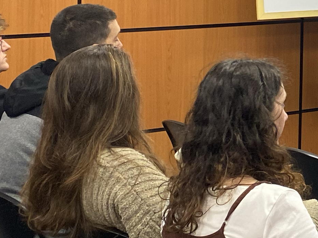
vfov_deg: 12.8
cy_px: -37
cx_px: 542
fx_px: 1038
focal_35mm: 113
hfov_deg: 15.4
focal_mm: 4.25
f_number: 1.8
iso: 80
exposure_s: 1/50
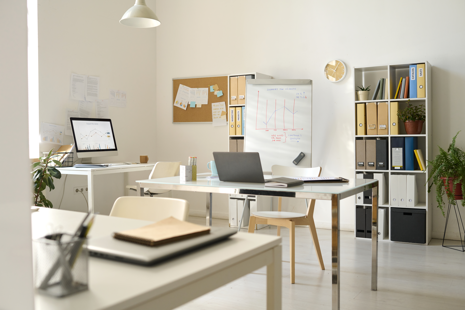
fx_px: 452
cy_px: 155
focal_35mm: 35
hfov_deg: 54.4
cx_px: 232
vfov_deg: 37.9
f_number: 4
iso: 640
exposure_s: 1/160
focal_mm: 35
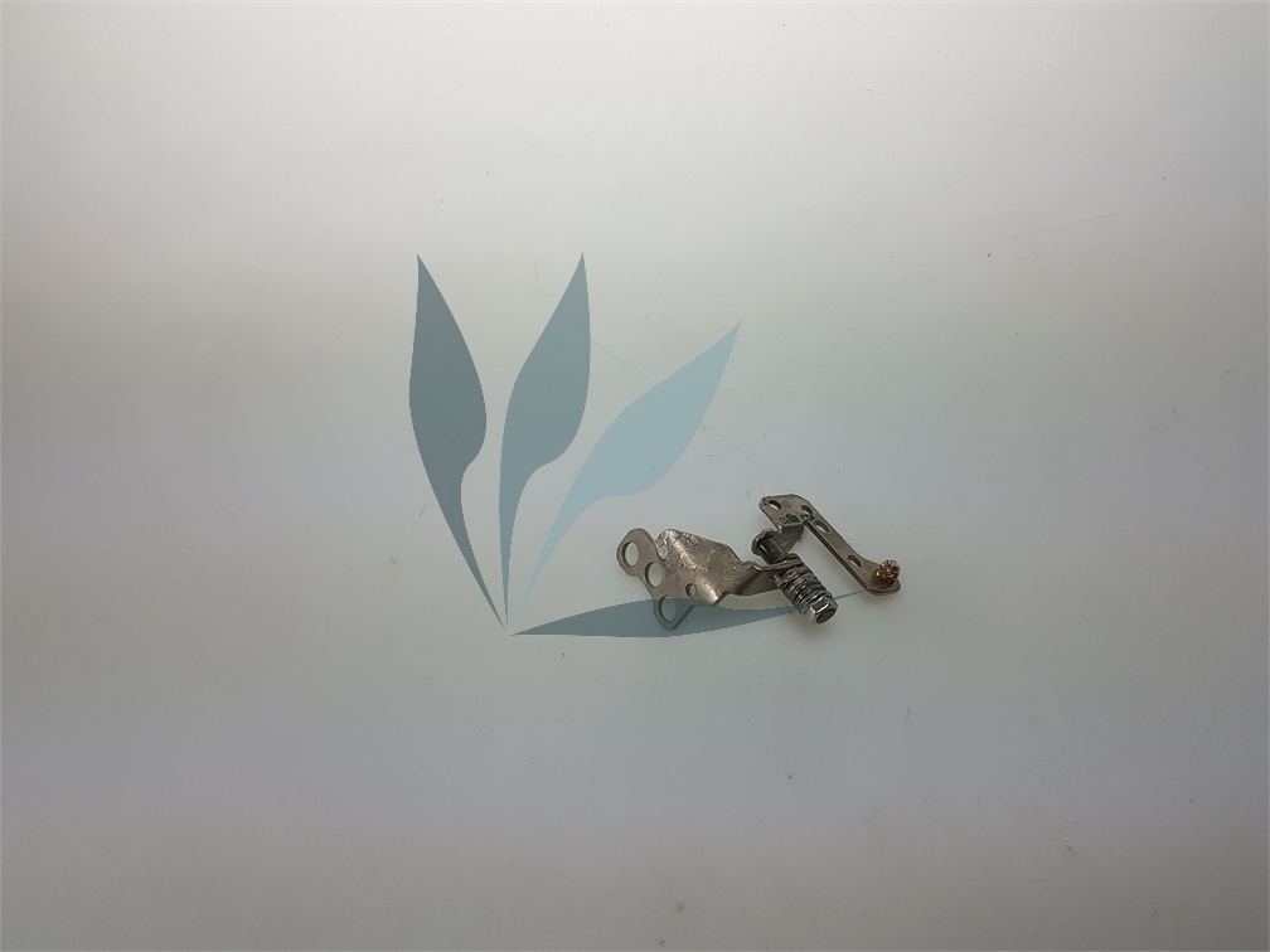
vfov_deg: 53.1
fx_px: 954
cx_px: 635
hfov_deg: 67.3
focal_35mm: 26
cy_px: 476
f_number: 1.7
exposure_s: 1/179
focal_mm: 4.2
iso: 40
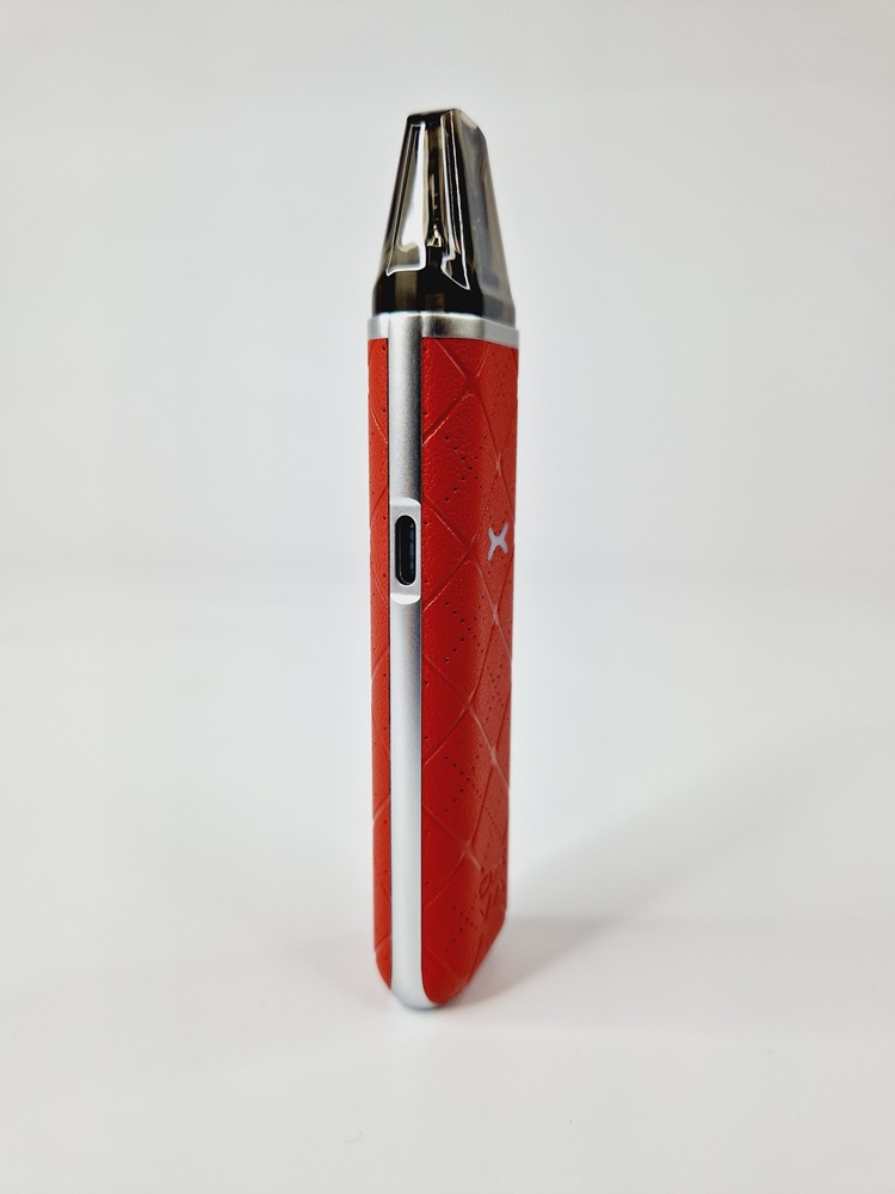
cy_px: 597
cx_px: 448
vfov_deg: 73.9
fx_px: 793
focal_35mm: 23
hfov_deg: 58.9
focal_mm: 5.4
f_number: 1.8
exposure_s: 1/215
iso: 50
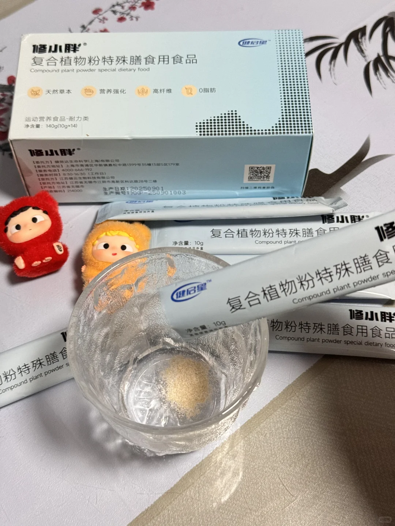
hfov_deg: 30.3
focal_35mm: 48
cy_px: 263
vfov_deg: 39.7
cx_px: 198
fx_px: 730
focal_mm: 6.76
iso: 400
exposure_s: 1/40
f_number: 1.78
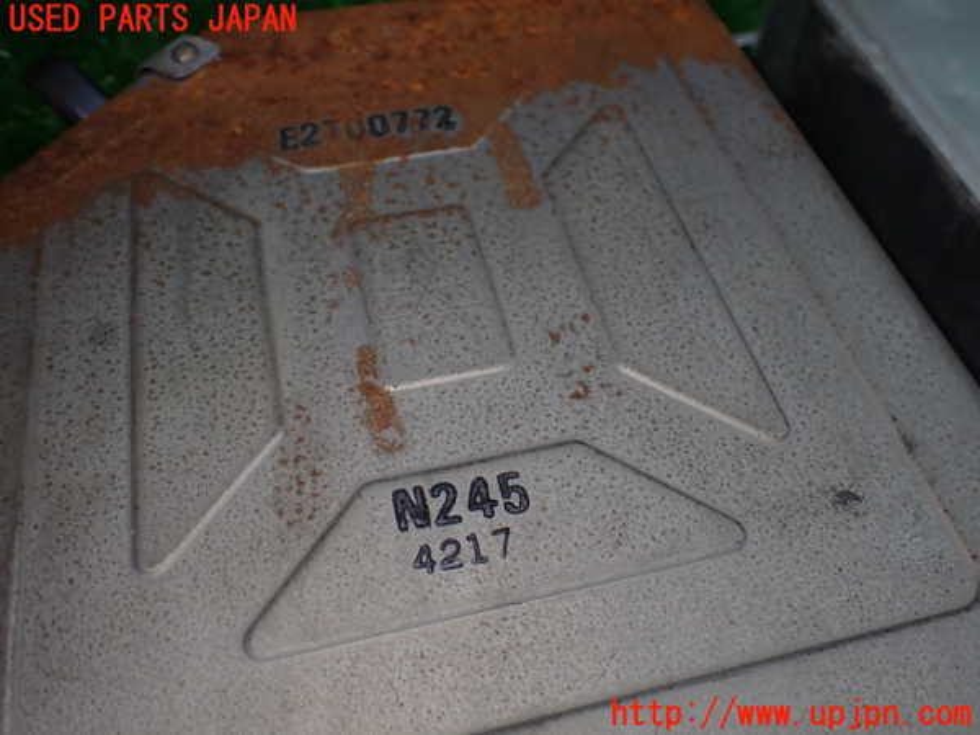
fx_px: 849
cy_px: 368
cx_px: 490
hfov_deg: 60.0
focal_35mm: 30
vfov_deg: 46.8
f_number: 2.3
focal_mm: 5.4
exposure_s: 1/125
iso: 200
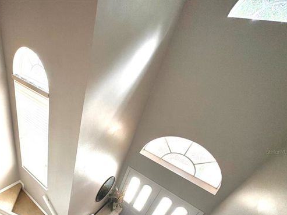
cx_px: 85
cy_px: 152
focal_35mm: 20
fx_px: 166
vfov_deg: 63.4
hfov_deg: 77.8
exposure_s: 1/99
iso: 250
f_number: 2.2
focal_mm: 2.22
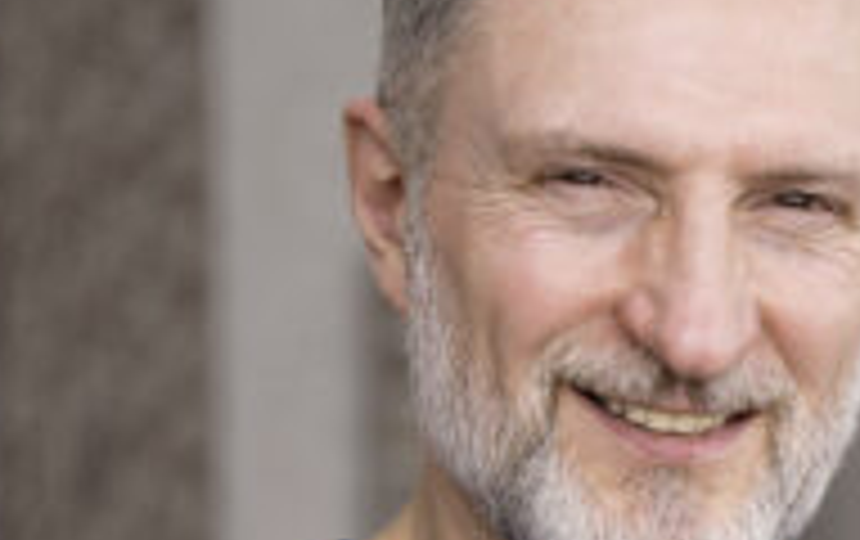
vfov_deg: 5.8
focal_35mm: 227
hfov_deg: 9.0
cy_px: 720
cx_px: 1229
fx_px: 5329
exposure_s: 1/800
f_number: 3.2
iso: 320
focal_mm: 55.5
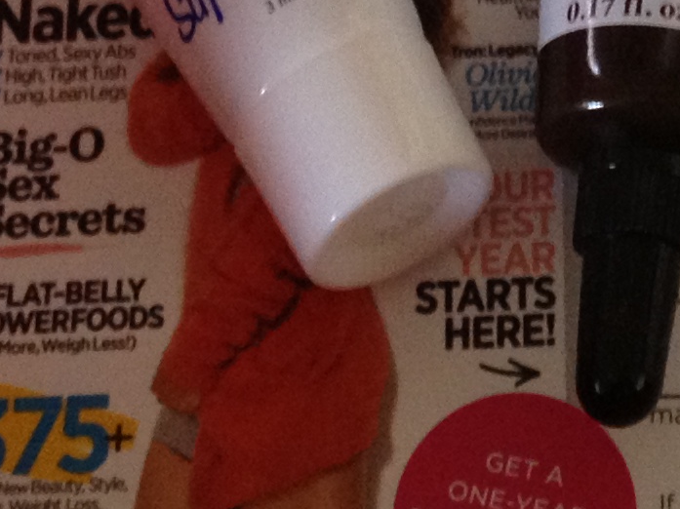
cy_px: -371
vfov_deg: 8.7
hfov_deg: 11.9
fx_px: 3220
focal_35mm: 164
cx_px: 656
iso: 160
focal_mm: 4.28
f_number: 2.4
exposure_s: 1/20
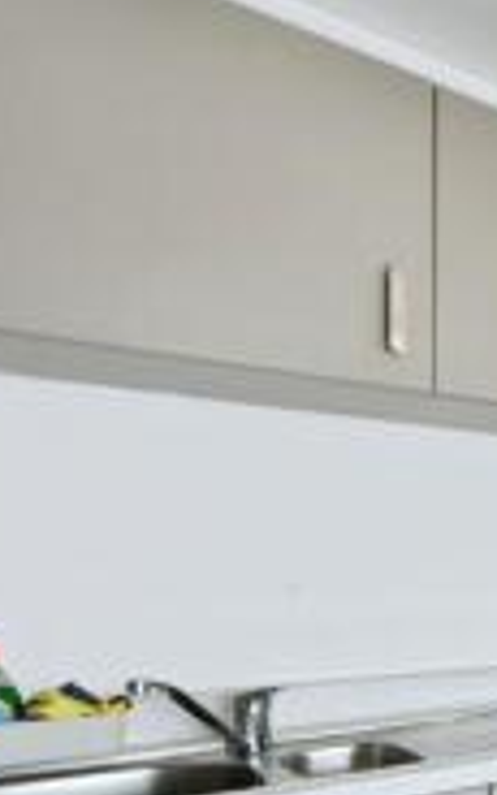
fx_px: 802
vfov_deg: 50.2
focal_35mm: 37
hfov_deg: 20.0
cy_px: 611
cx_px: 964
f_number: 8
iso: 500
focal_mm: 14
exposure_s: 1/40
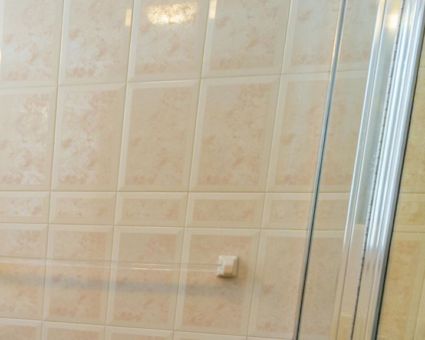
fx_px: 704
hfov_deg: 28.6
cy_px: 367
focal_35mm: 56
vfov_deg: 25.3
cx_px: -100
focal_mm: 14
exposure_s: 1/30
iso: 1600
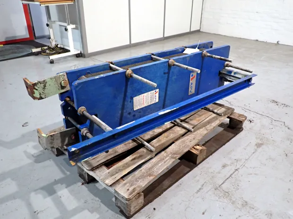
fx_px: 237
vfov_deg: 49.7
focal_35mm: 28
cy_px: 110
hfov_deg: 63.4
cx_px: 146
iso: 640
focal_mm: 5.05
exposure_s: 1/30
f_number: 2.2
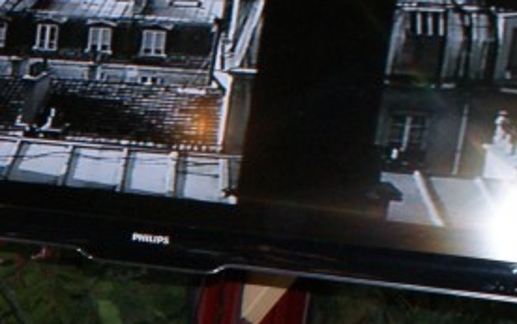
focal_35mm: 133
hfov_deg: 14.1
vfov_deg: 9.6
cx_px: -373
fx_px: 1875
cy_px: 468
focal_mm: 20
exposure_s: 1/60
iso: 400
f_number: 5.6
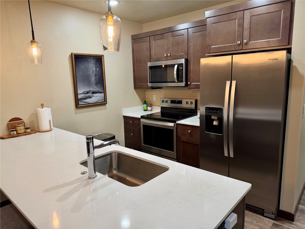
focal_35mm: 24
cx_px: 152
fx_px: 211
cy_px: 114
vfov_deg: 56.8
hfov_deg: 71.6
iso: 160
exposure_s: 1/60
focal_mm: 6.76
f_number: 1.78
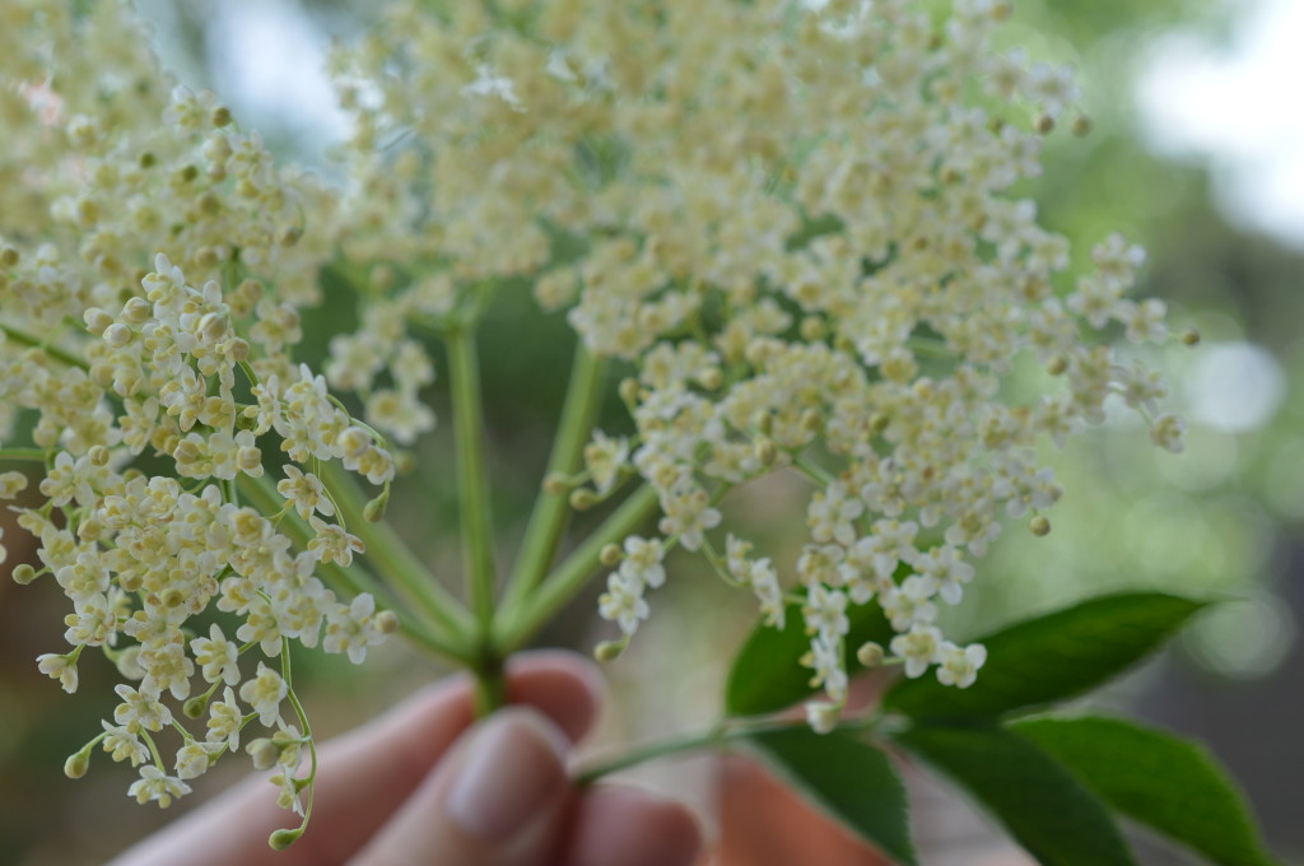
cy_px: 433
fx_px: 2171
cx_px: 652
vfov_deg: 22.6
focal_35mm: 60
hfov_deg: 33.4
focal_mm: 40
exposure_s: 1/160
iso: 100
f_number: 6.3
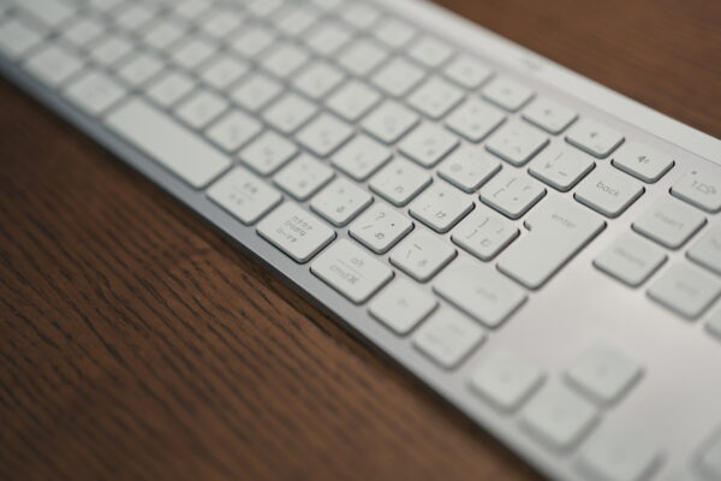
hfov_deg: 39.6
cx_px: 360
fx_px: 1001
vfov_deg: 27.0
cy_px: 240
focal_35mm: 50
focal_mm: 50
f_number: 1.4
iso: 100
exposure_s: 1/50
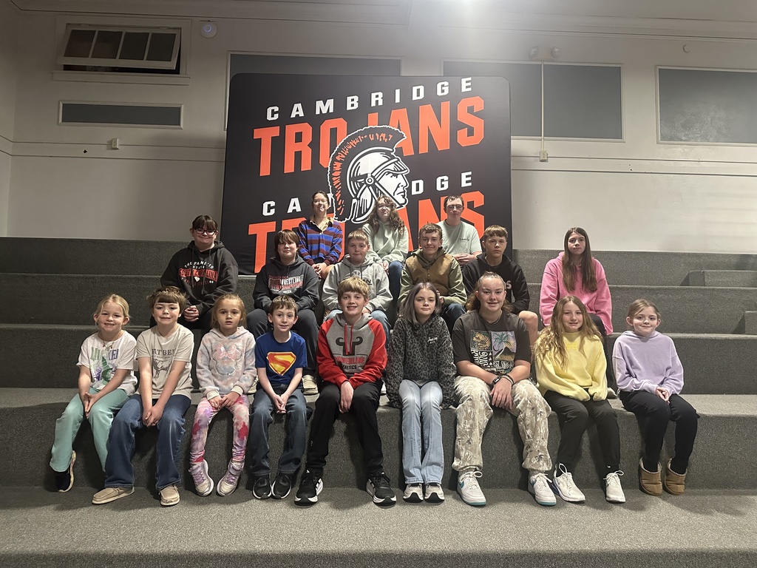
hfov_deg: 71.6
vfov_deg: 56.8
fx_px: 525
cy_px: 284
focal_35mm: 24
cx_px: 378
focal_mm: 6.86
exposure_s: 1/60
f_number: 1.78
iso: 640
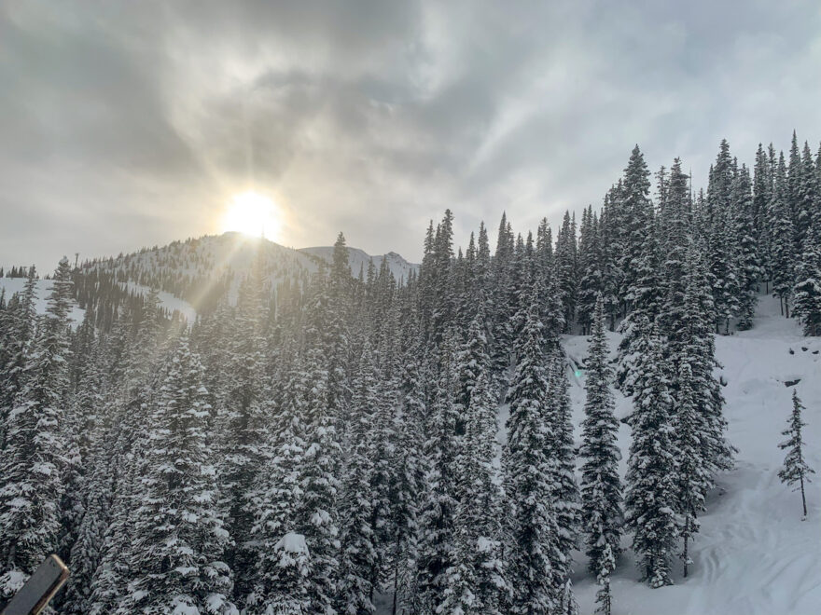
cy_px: 308
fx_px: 617
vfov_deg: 53.1
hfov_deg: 67.3
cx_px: 410
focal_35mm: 26
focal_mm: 4.25
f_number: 1.8
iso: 25
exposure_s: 1/4000
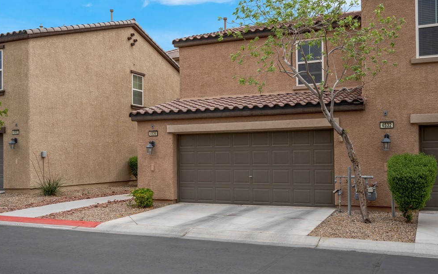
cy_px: 152
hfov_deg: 52.7
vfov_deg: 34.4
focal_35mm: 37
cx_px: 236
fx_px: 442
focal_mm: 33
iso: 100
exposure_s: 1/160
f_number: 9
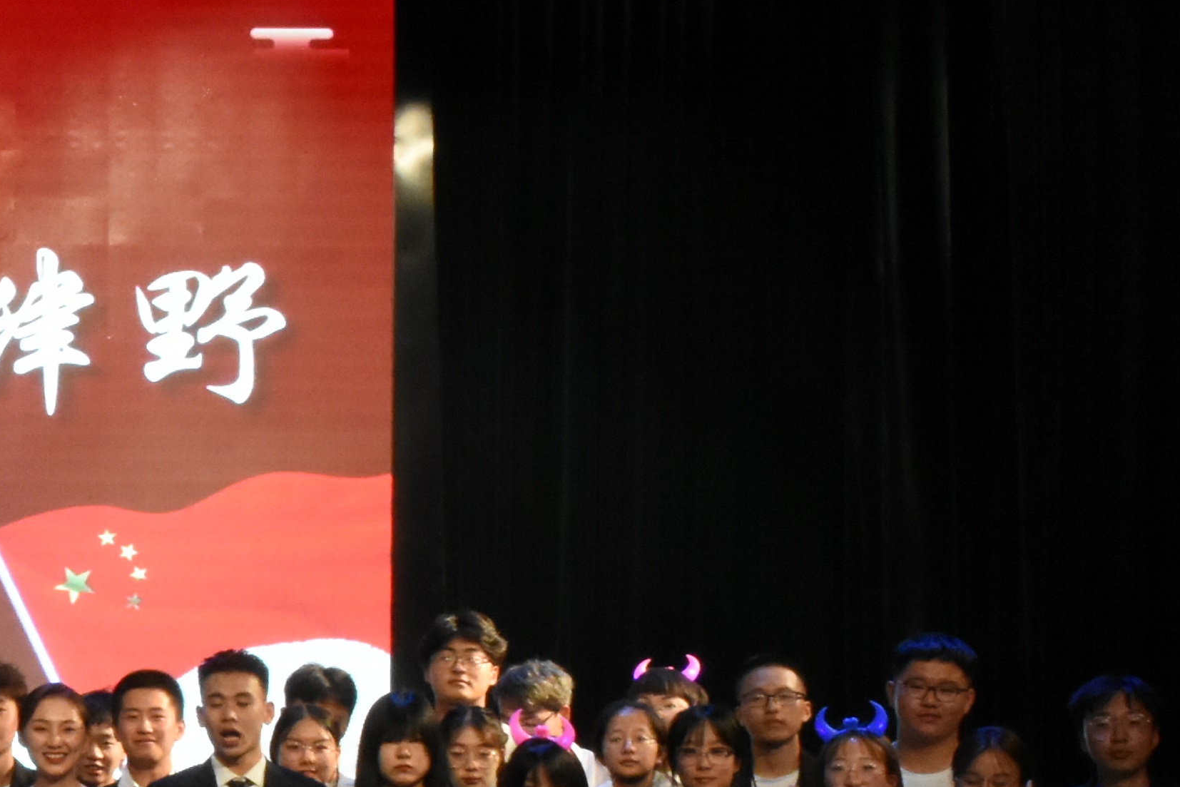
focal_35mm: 136
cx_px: -584
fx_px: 4458
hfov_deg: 14.1
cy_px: 619
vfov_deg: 10.1
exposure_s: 1/50
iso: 4500
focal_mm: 30
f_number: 22
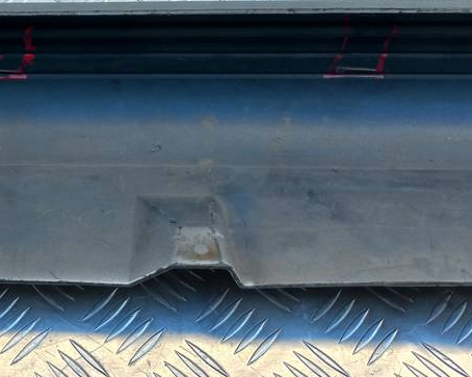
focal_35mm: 55
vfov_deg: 27.3
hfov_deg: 32.5
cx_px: 52
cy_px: 110
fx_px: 768
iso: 32
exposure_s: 1/100
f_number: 1.8
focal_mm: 4.6
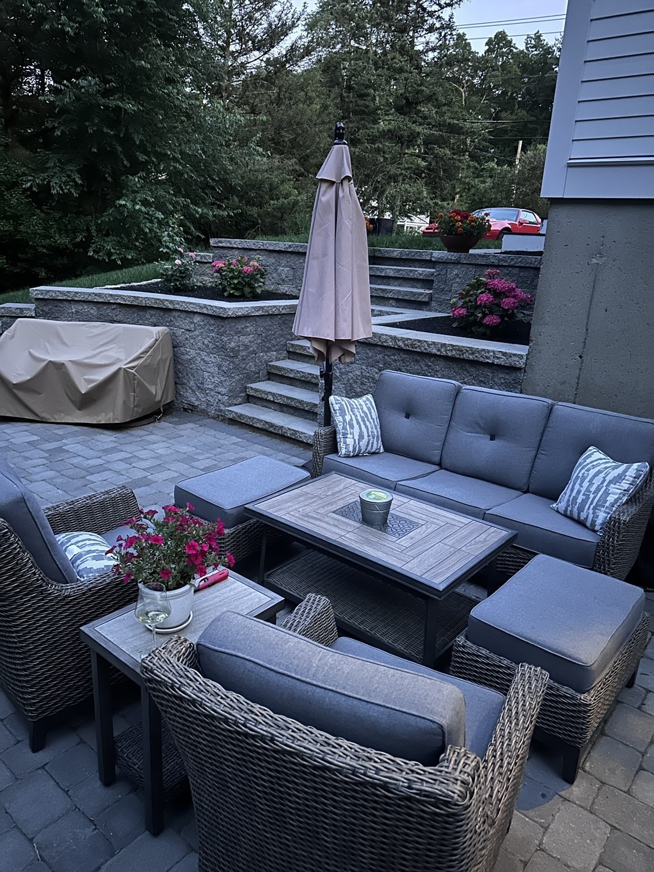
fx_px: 605
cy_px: 436
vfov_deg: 71.6
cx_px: 327
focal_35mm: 24
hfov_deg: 56.8
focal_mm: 6.86
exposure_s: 1/9
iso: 1600
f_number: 1.78
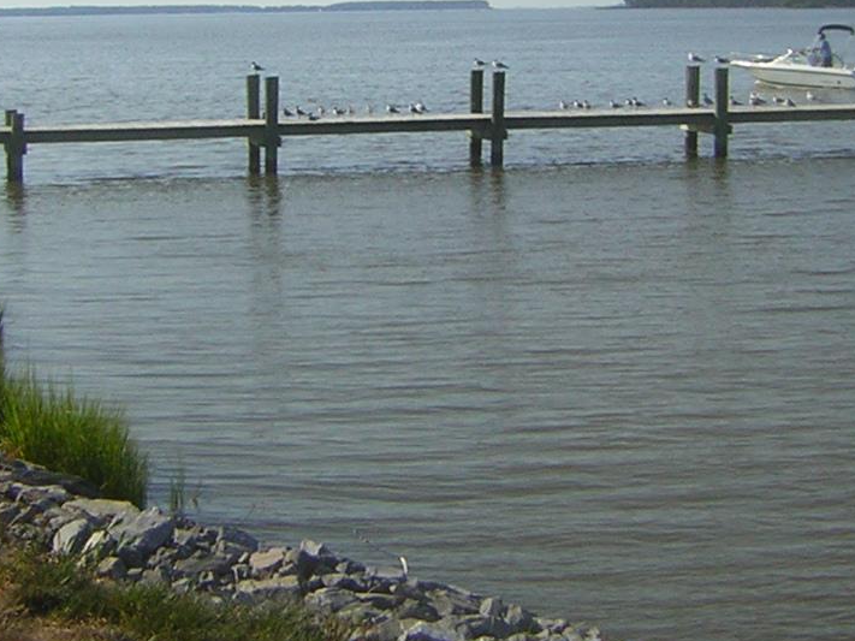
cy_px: 109
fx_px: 2000
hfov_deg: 24.1
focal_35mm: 81
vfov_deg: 18.0
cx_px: 485
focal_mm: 4.7
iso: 50
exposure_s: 1/537
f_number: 5.2
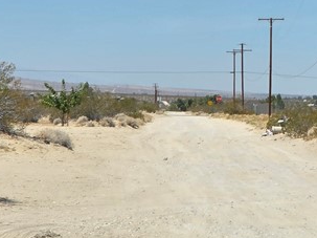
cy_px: -69
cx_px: 339
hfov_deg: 8.4
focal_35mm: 233
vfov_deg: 6.3
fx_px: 2133
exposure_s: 1/2686
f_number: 2.4
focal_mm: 7.9
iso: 50
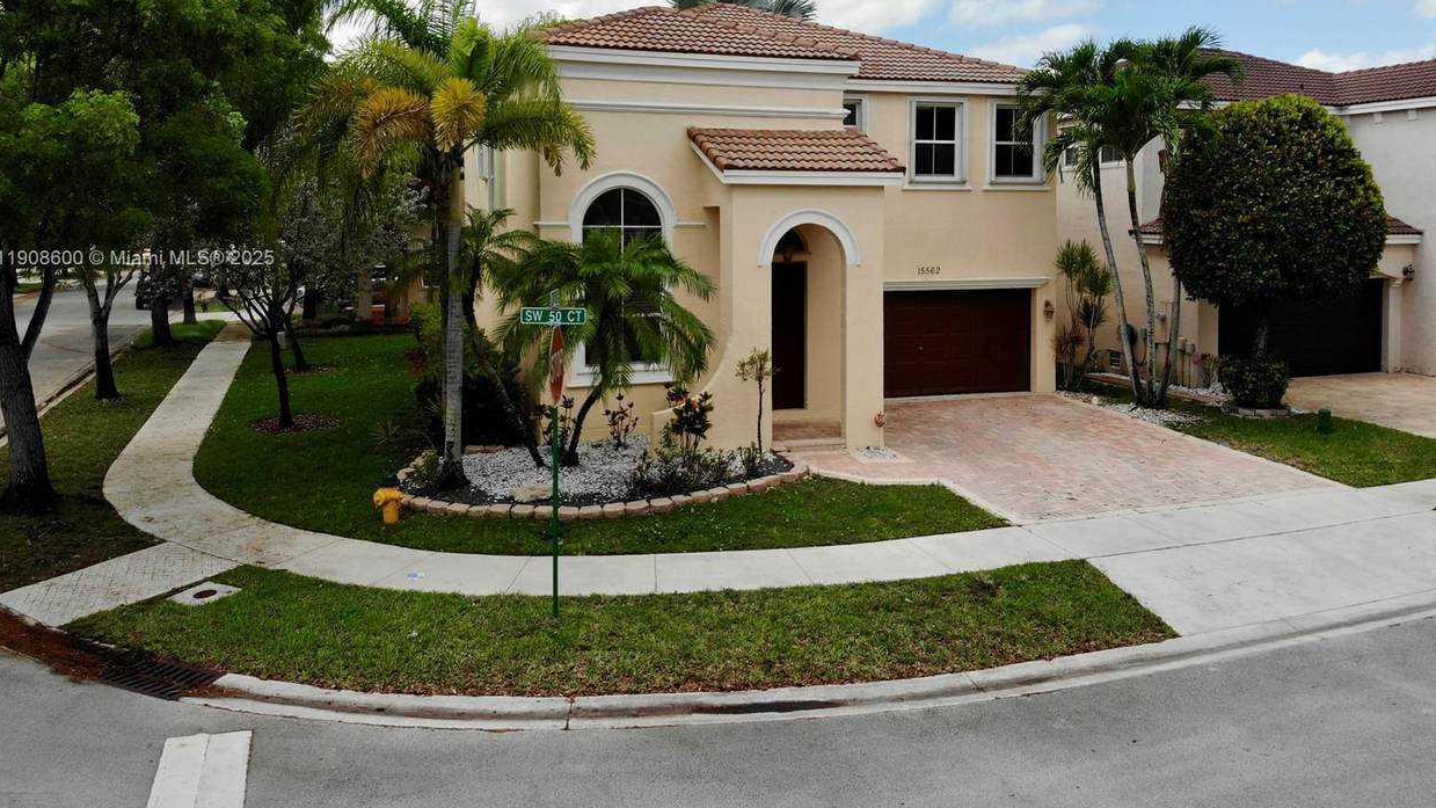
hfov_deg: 69.9
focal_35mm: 27
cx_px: 720
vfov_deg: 42.2
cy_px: 260
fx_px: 1028
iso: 100
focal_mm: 4.5
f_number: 2.8
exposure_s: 1/870
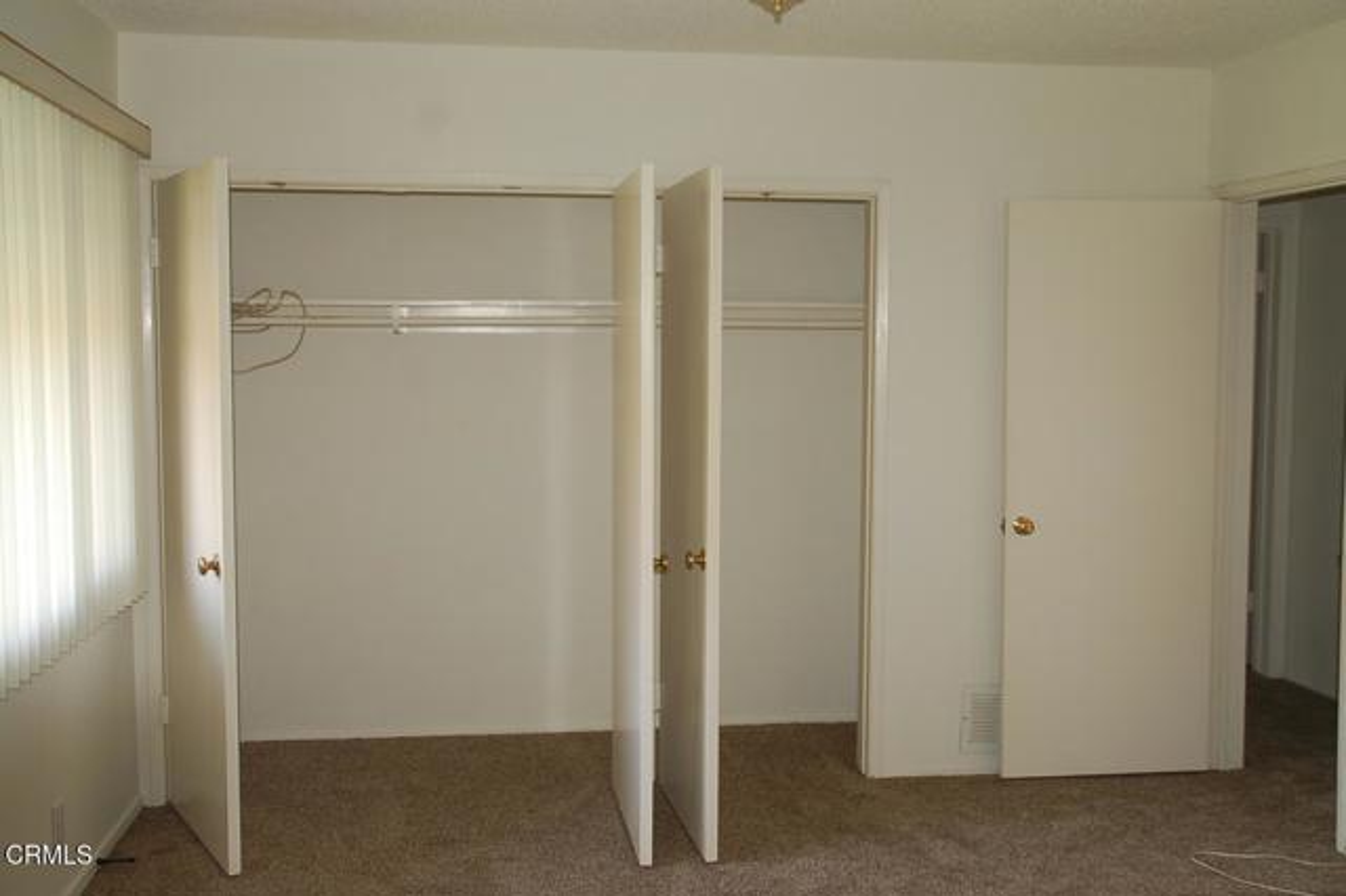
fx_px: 1401
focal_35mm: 38
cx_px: 673
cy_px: 448
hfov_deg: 51.3
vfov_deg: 35.5
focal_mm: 25
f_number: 4
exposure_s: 1/60
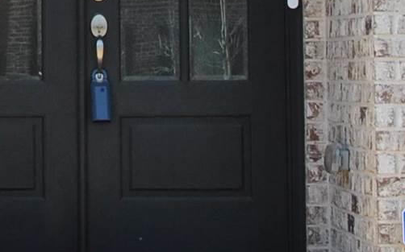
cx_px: -90
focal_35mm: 225
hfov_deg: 9.2
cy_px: -252
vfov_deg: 5.7
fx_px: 2482
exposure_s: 1/200
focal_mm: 24
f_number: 7.1
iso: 100
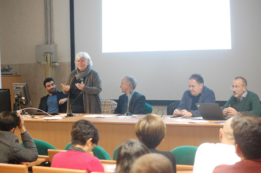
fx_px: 597
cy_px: 86
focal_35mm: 82
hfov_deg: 24.6
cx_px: 130
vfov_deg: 16.5
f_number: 4
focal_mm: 55
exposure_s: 1/50
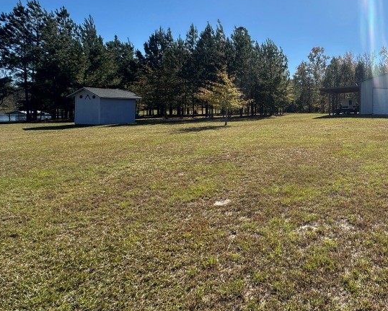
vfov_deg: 53.9
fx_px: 299
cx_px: 321
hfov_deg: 59.7
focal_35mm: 26
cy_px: 105
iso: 50
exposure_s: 1/2882
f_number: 2.2
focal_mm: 2.22
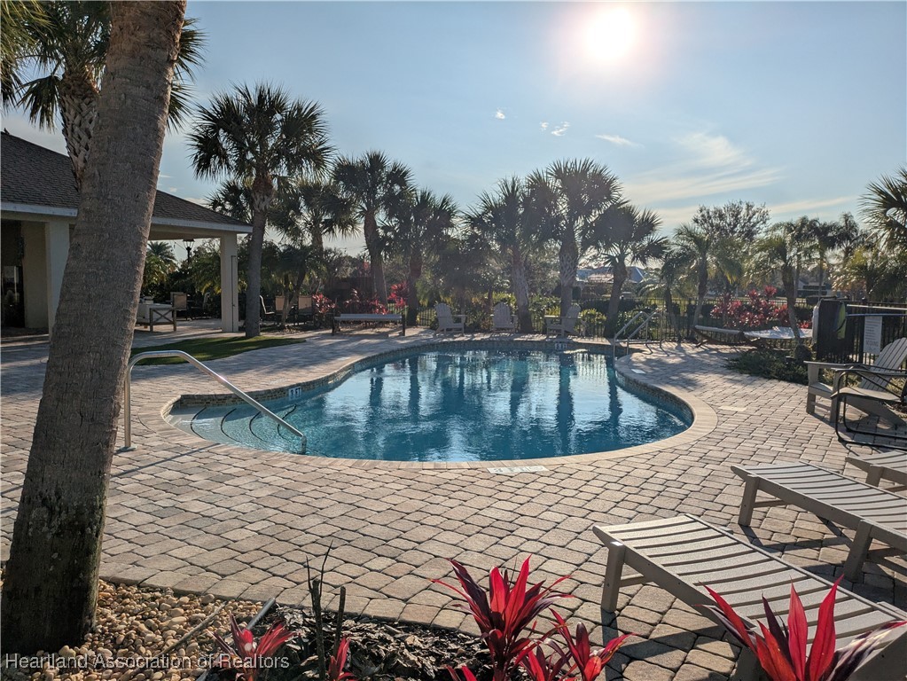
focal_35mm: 25
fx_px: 655
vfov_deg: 54.9
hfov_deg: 69.4
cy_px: 340
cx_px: 454
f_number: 1.89
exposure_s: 1/11905
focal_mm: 5.43
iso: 50
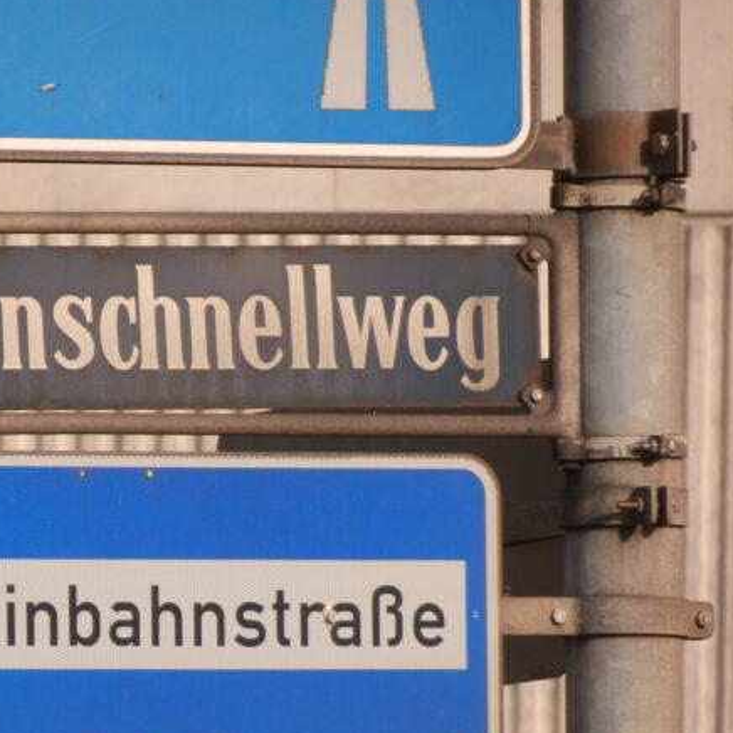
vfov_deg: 2.5
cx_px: 161
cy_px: 461
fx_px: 16770
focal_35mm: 700
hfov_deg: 2.5
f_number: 5.9
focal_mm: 81
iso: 160
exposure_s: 1/640
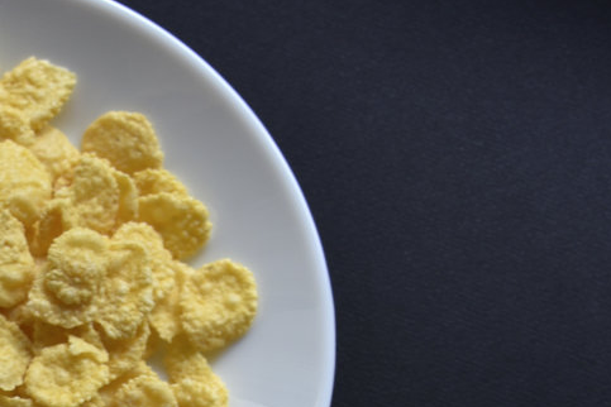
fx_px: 1799
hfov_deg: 18.3
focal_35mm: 106
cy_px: 602
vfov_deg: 12.3
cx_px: -111
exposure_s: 1/20
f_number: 6.3
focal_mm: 32
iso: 100
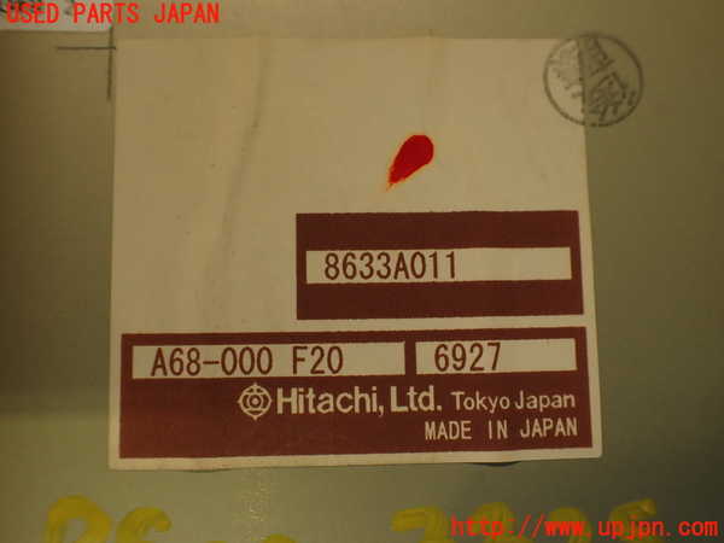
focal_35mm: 32
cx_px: 362
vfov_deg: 44.2
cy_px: 272
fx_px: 669
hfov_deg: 56.8
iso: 125
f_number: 2.4
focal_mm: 5.79
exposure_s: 1/60
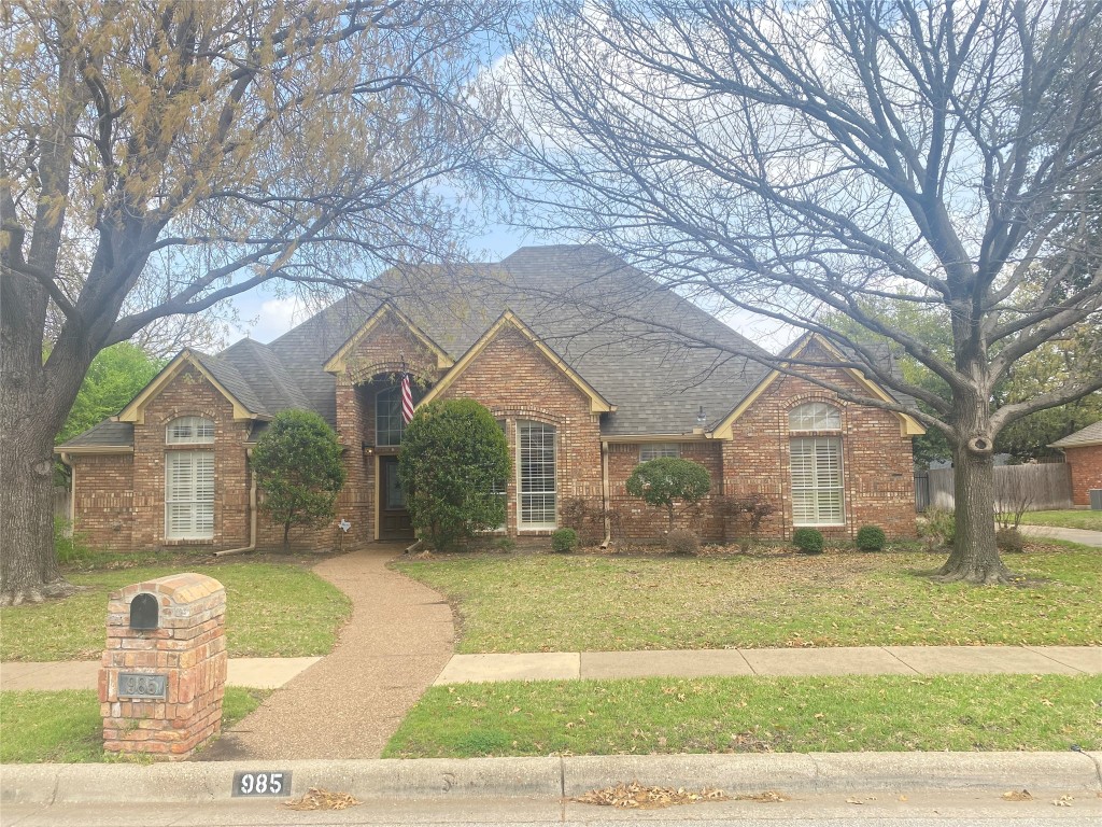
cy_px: 414
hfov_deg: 67.3
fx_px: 828
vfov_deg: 53.1
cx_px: 551
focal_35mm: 26
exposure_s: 1/912
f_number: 1.8
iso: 32
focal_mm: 4.25
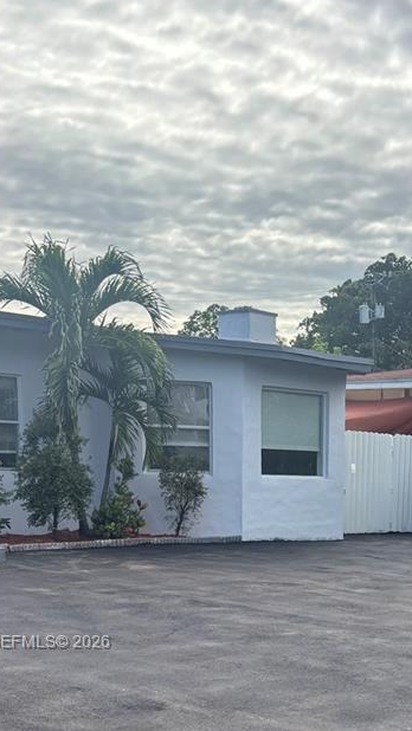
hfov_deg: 21.0
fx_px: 1067
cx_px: 424
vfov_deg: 35.8
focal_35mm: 55
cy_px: 643
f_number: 1.6
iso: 50
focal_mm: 5.96
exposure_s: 1/2933
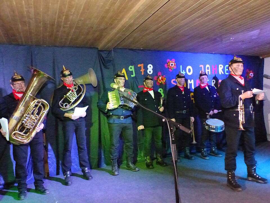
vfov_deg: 48.2
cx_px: 135
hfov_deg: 61.7
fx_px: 226
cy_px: 102
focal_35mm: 29
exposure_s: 1/60
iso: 3200
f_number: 2.8
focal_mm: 5.2
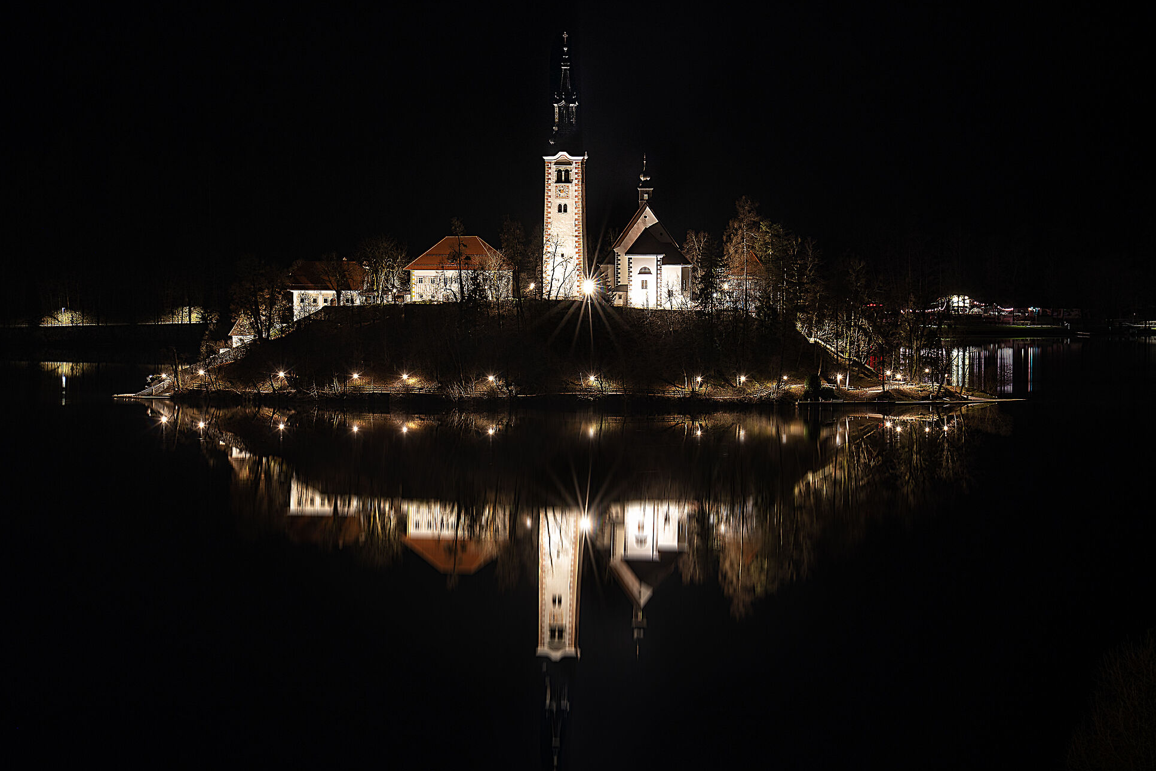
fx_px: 7963
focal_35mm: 248
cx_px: 555
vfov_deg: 5.5
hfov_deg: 8.3
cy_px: 371
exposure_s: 67
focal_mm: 200
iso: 100
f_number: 9
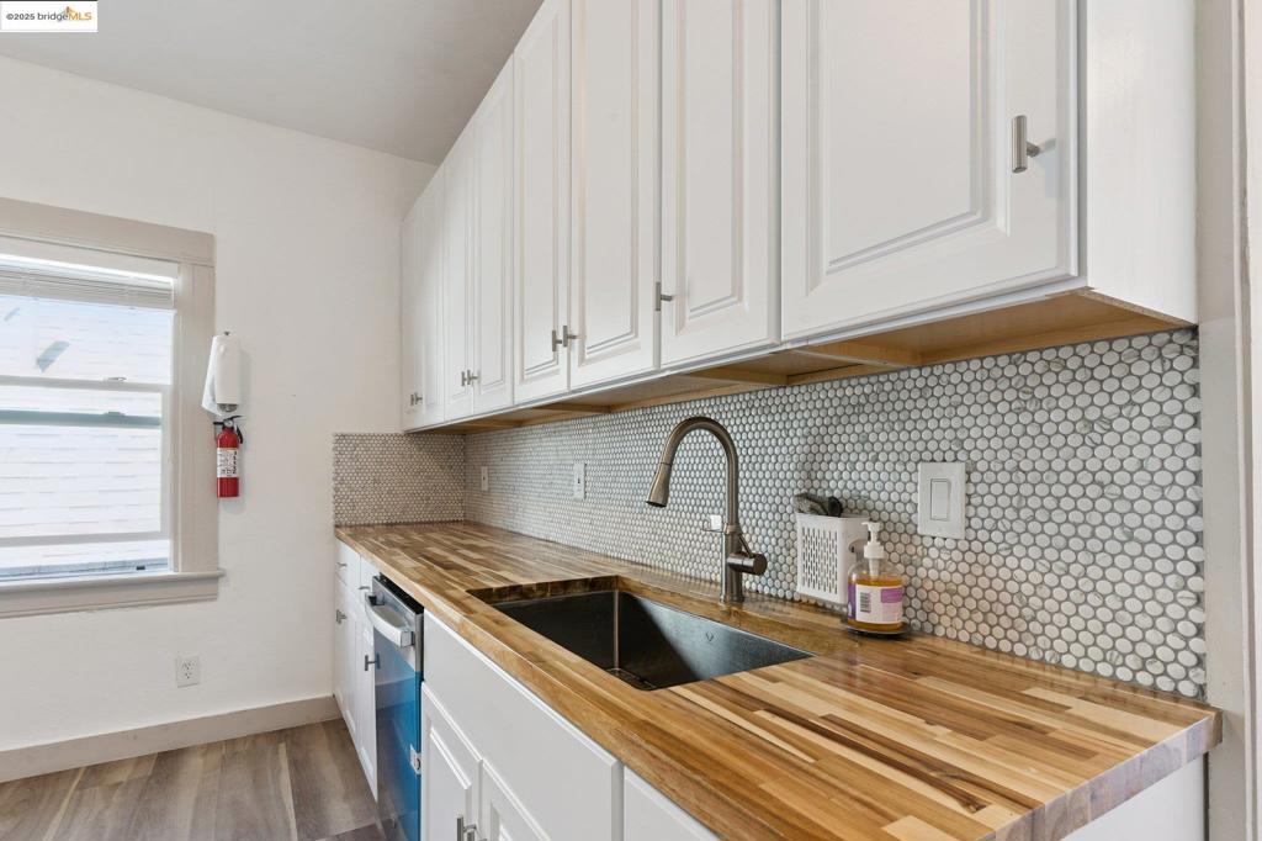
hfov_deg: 93.3
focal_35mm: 17
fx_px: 596
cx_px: 631
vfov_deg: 70.4
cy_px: 420
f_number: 11
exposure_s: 1/8
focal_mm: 17
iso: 400
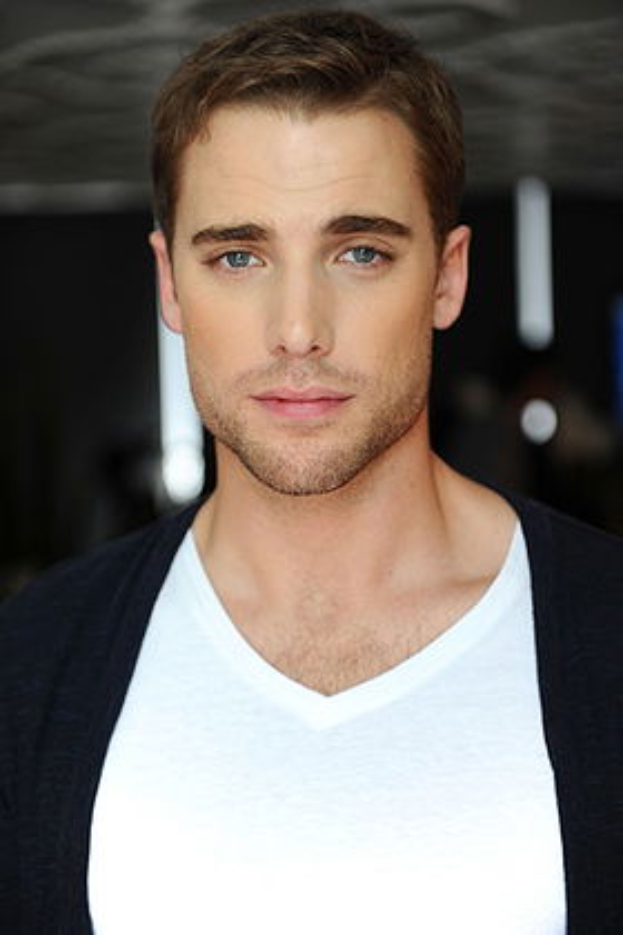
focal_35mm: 70
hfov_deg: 19.5
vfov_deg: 28.8
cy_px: 468
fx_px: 1817
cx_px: 312
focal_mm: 70
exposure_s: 1/200
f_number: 2.8
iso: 800
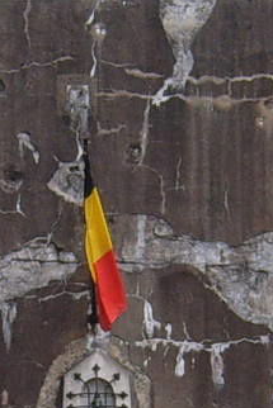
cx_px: 10
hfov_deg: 7.6
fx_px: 2057
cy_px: 364
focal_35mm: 181
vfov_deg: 11.3
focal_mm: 5.8
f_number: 5.8
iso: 50
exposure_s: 1/350
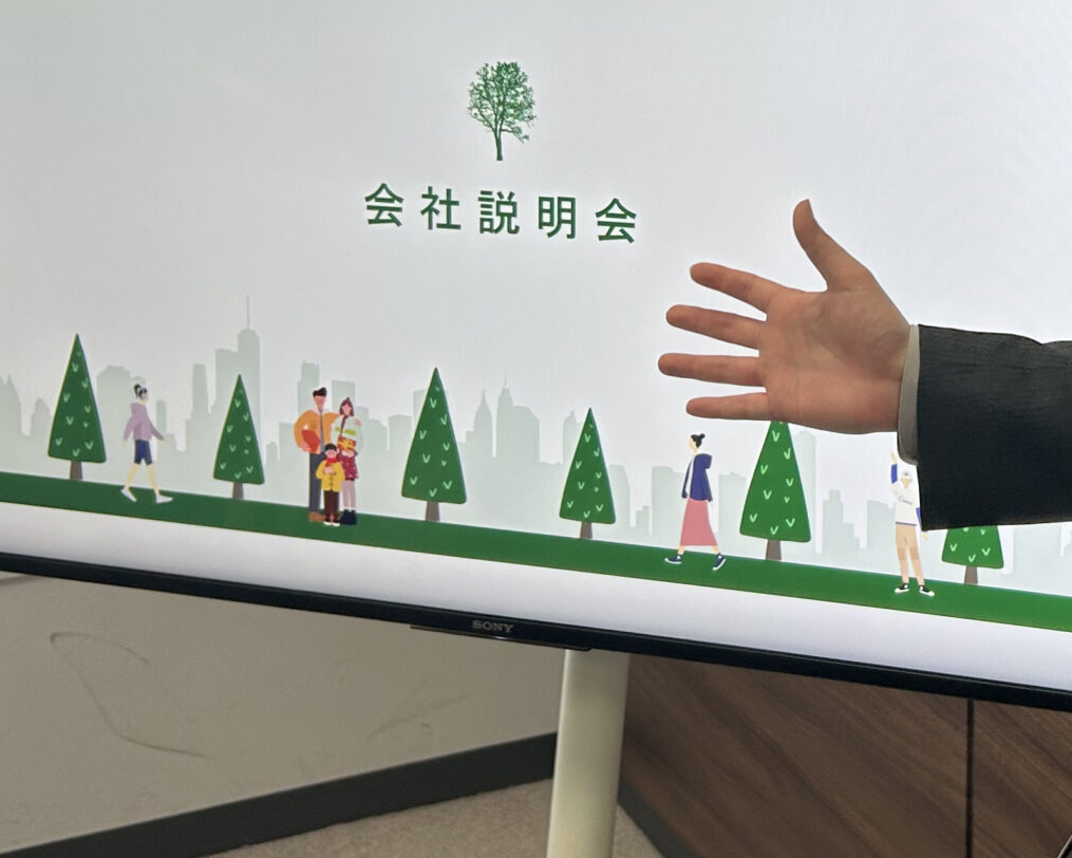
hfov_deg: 28.4
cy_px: 14
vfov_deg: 23.0
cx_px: 973
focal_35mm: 64
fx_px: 2031
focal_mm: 5.7
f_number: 1.5
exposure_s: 1/100
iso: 50
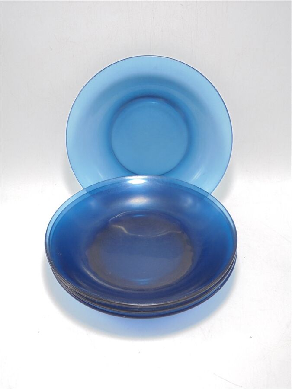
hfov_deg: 41.8
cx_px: 146
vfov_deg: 54.0
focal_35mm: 34
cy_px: 194
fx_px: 382
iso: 100
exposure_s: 1/30
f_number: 4
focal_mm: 6.1
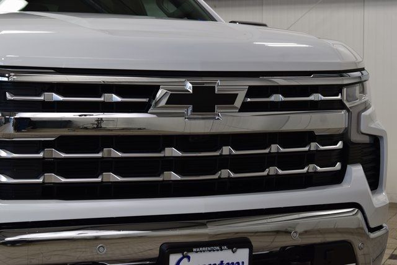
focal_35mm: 78
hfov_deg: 26.0
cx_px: 198
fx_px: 860
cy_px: 132
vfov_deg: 17.5
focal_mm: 52
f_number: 7.1
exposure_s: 1/25
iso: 400
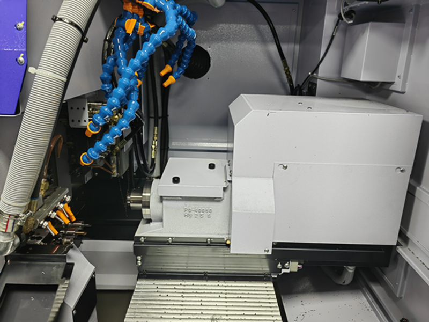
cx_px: 214
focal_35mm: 27
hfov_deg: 65.3
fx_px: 335
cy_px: 161
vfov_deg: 51.4
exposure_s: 1/33.3
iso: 100
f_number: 1.8
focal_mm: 5.54
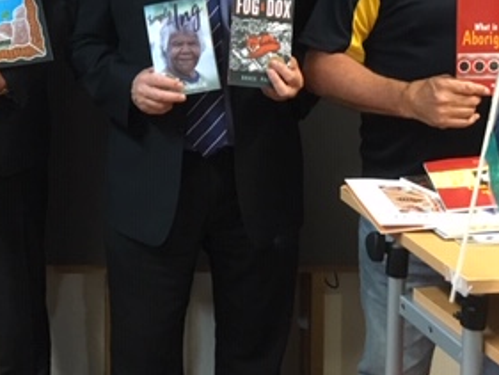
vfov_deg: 21.3
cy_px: -18
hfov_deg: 28.9
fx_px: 952
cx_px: 115
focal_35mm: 66
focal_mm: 4.15
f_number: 2.2
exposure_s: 1/25
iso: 200
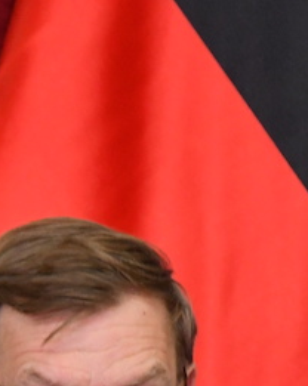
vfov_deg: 1.6
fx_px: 14071
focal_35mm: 1232
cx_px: 62
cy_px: 521
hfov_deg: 1.3
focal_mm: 190
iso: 2000
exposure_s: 1/80
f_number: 5.6
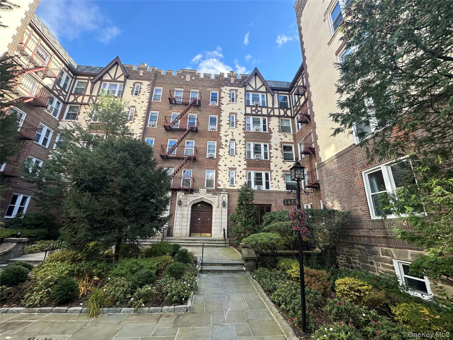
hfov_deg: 102.1
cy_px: 170
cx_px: 226
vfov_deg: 85.7
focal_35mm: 14
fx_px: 183
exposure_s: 1/325
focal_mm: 2.22
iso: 40
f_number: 2.2
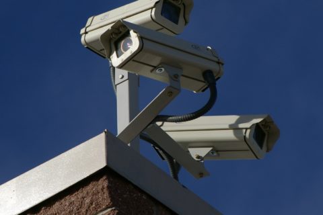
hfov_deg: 6.9
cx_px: 162
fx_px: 2691
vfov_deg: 4.6
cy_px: 108
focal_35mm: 300
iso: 200
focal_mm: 200
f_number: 9.5
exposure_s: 1/500
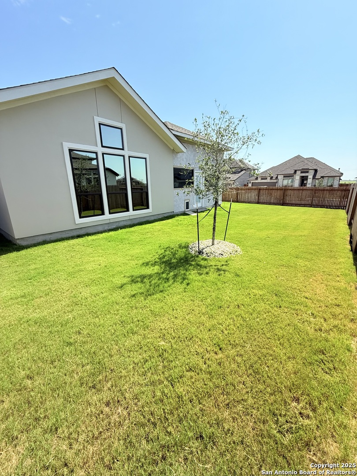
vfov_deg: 102.1
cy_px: 238
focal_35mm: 14
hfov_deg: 85.7
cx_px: 178
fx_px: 193
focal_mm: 2.22
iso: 64
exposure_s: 1/1497
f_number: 2.2
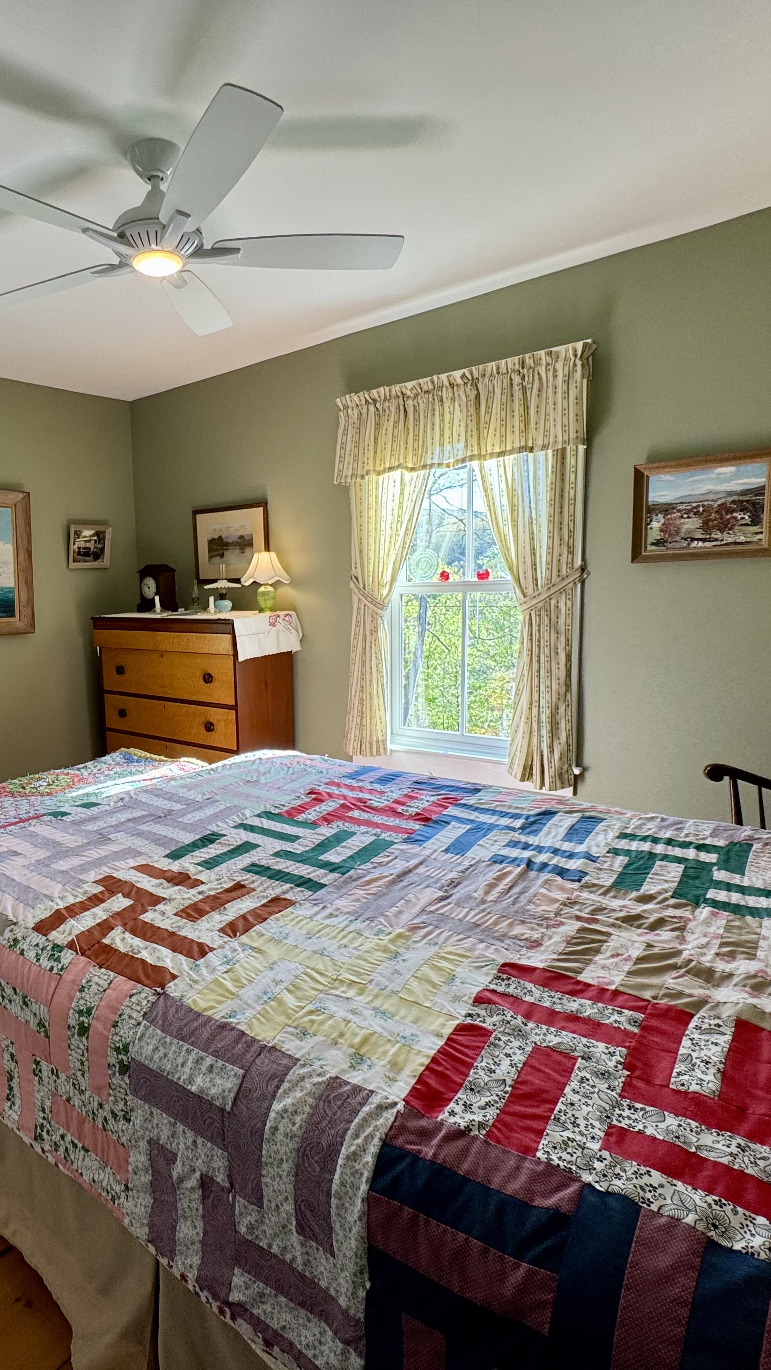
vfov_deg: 83.8
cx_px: 195
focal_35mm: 21
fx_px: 763
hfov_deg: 51.4
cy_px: 692
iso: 125
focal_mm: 2.22
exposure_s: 1/120
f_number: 2.2
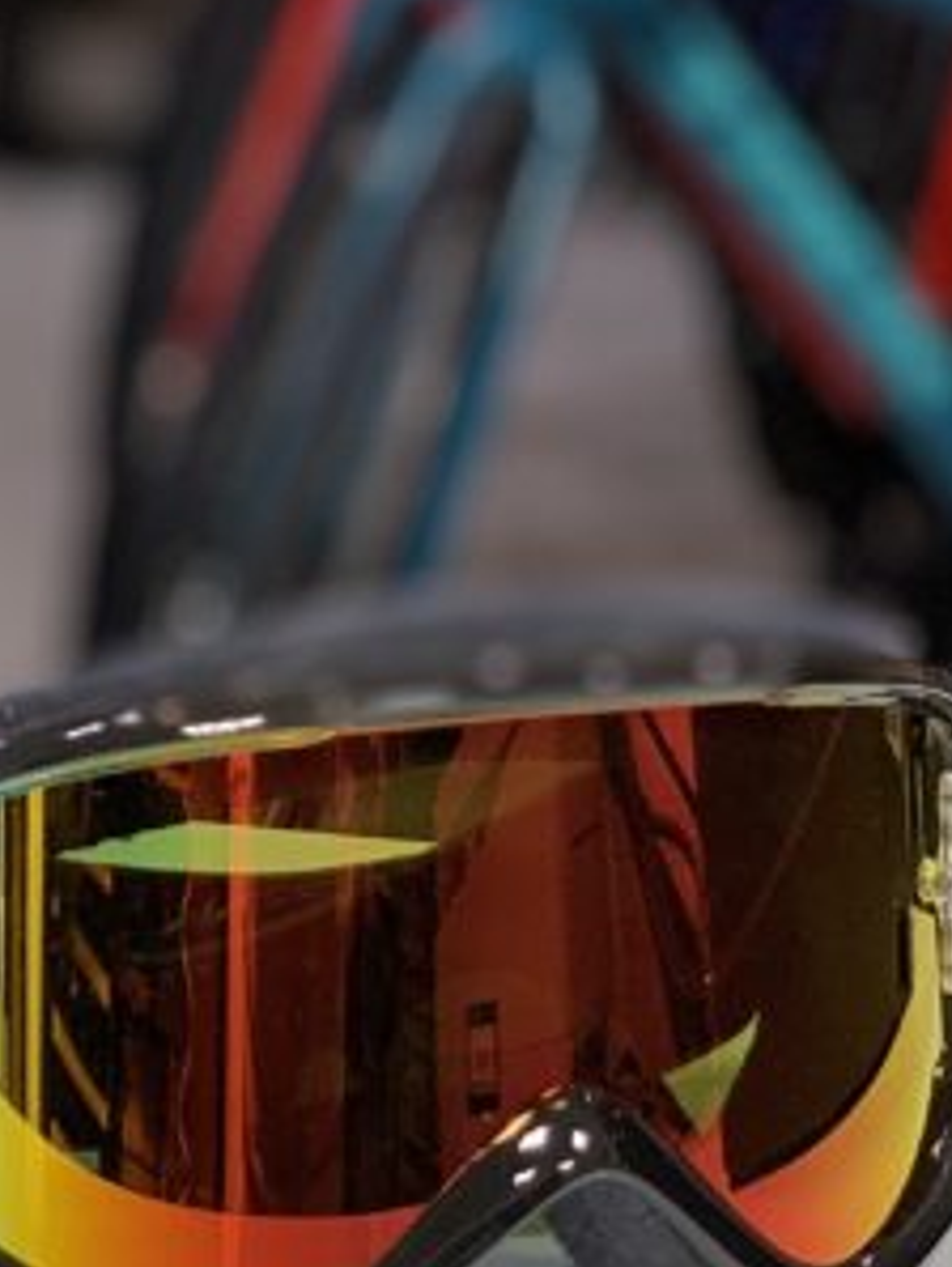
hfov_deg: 8.9
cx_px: -914
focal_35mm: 157
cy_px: 597
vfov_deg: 12.6
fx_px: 5749
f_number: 2.4
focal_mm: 6
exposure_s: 1/100
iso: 100
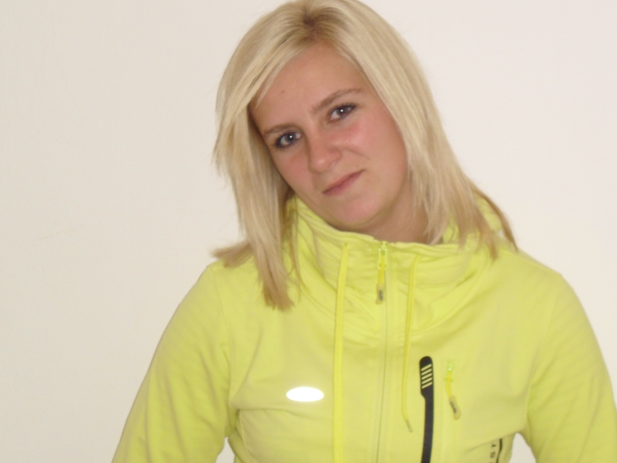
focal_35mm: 94
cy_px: 217
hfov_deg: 20.9
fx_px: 1675
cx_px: 329
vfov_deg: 15.7
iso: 200
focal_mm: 12.8
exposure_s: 1/60
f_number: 4.2
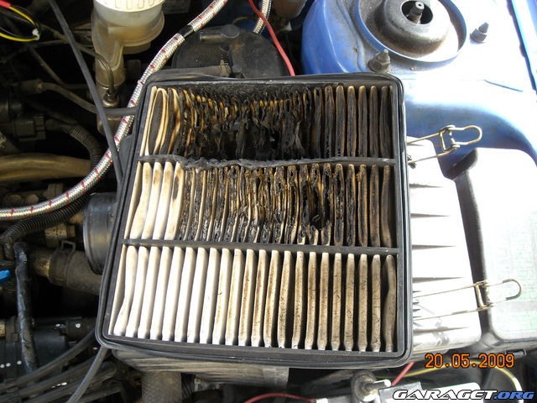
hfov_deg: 52.6
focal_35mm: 35
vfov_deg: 40.7
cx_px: 268
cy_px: 202
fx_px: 543
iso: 218
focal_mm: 5.7
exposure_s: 1/114
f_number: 2.8
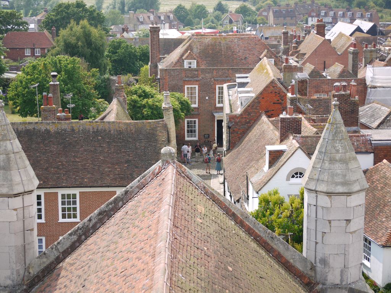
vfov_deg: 16.4
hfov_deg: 21.8
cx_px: 196
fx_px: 1017
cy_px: 146
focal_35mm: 90
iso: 100
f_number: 5.6
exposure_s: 1/320
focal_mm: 45
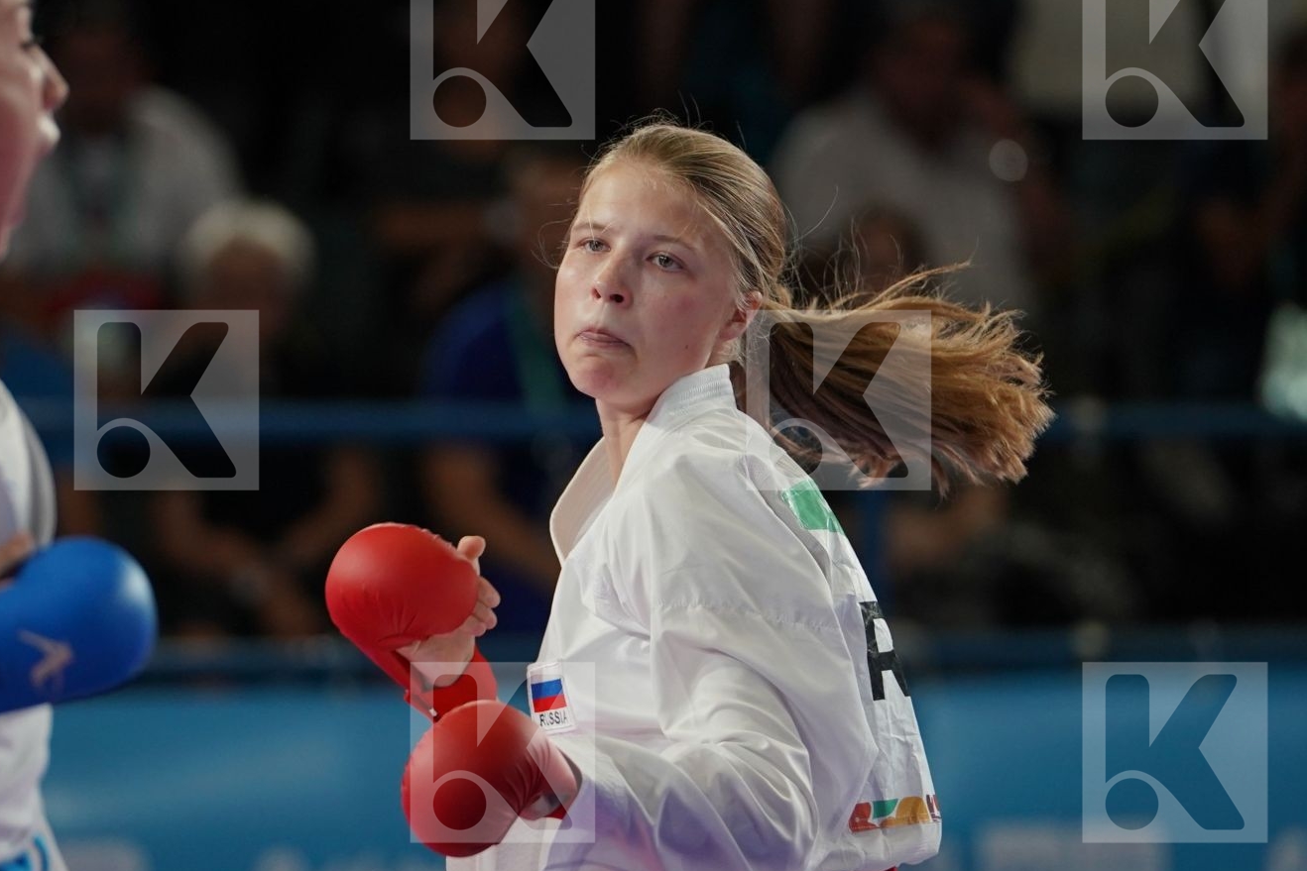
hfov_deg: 5.6
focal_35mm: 366
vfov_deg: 3.8
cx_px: 503
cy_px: 400
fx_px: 13288
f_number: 2.8
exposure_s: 1/1000
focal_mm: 179
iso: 1000
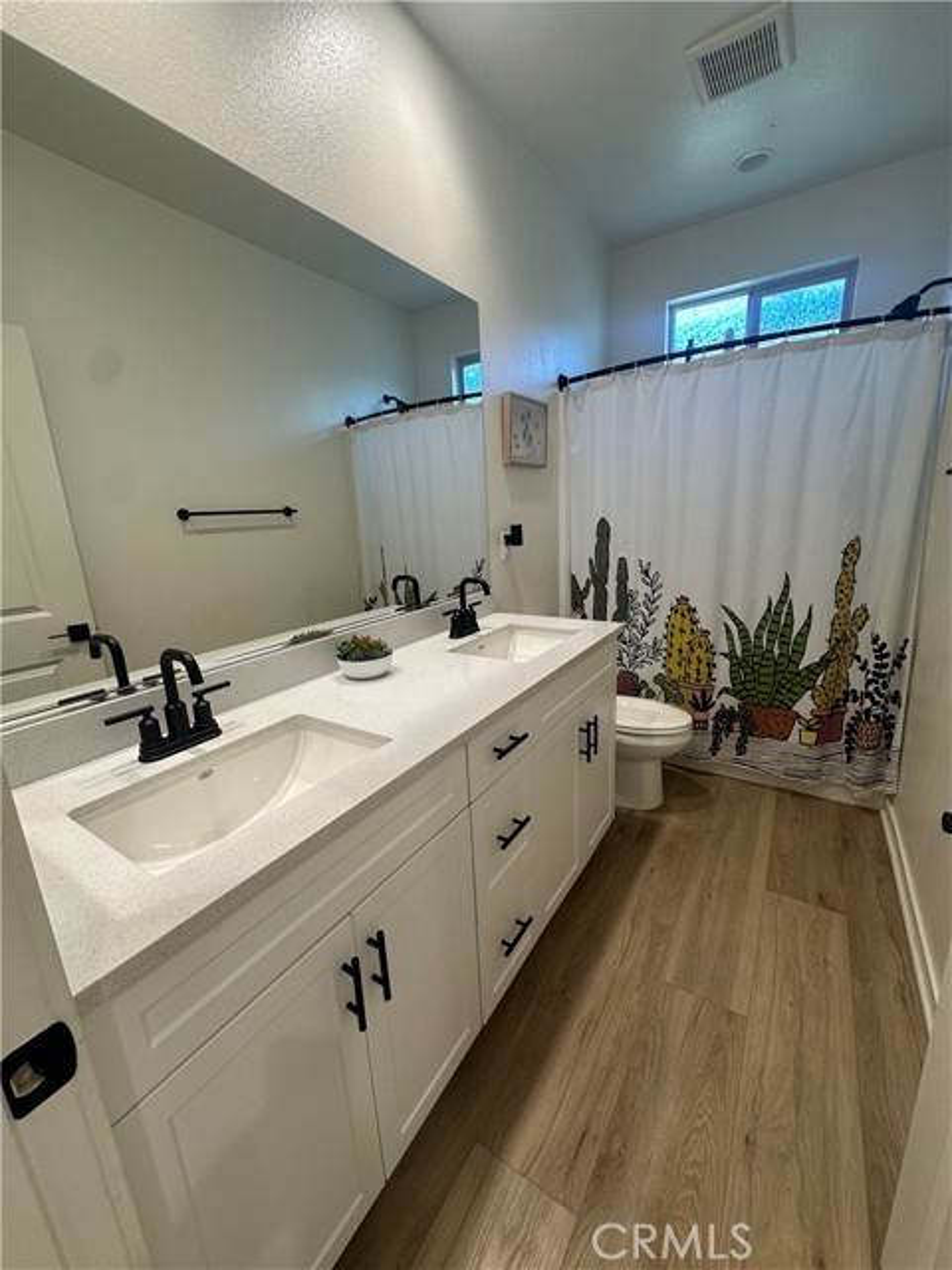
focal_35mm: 14
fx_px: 513
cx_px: 476
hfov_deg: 85.7
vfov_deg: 102.1
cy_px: 635
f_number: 2.2
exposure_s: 1/120
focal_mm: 2.22
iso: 125
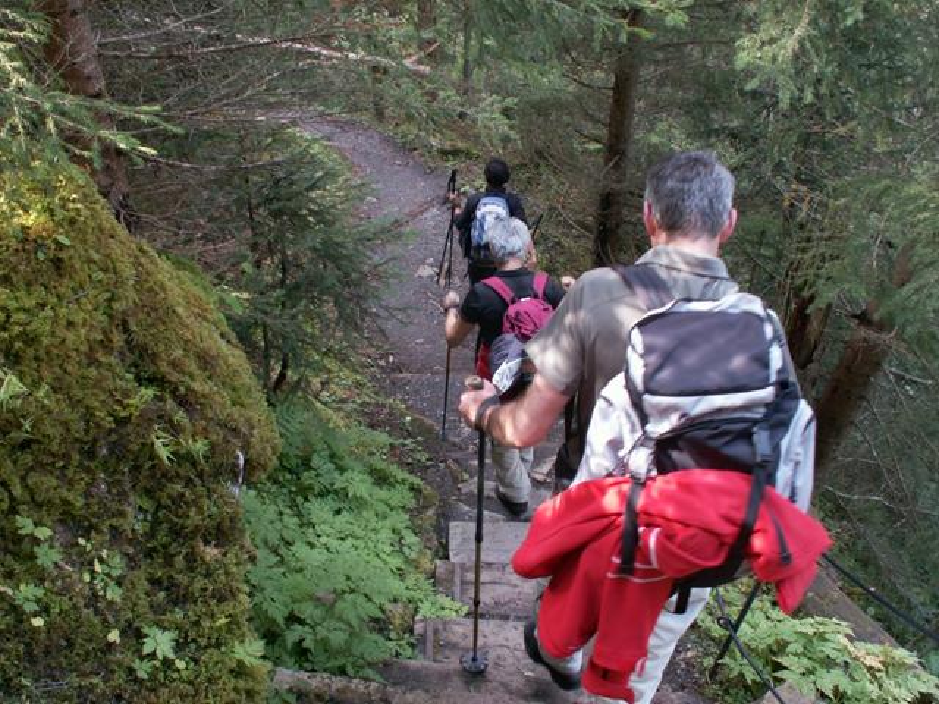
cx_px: 470
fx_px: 949
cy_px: 352
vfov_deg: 40.7
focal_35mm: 35
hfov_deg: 52.6
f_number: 2.8
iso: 64
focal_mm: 5.86
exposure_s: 1/40
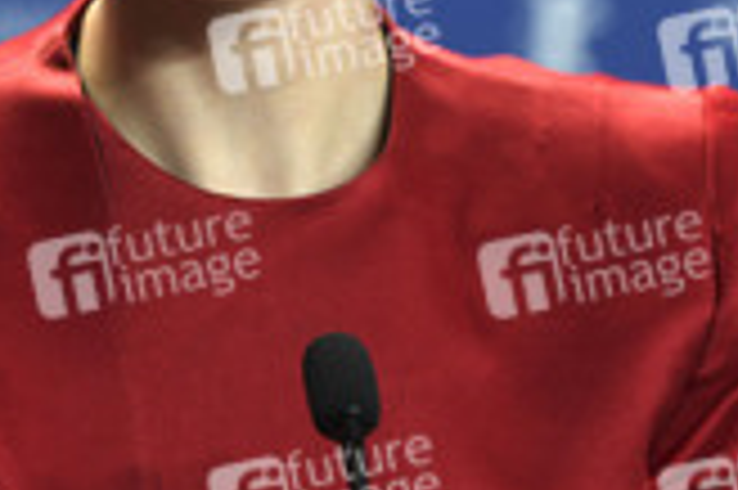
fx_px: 7024
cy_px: -72
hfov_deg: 6.0
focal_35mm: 343
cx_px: 205
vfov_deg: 4.0
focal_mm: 125
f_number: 4
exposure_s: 1/250
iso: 1250
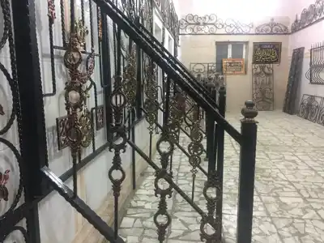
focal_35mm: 29
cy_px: 122
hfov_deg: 61.7
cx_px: 162
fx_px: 271
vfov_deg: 48.2
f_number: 2.2
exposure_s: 1/17
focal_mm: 4.15
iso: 80
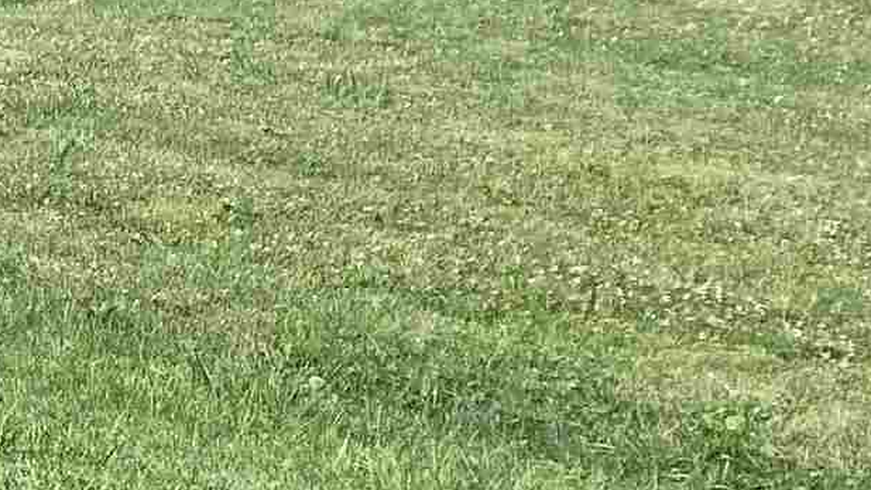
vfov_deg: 8.6
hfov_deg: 14.0
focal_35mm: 141
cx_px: -560
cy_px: 333
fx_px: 3256
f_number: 1.8
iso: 32
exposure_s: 1/998
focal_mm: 4.25
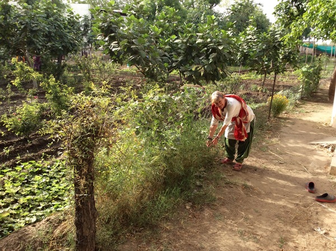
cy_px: 126
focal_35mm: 32
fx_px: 310
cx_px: 168
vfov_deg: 44.0
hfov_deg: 56.9
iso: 32
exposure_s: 1/355
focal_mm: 3.3
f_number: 2.4
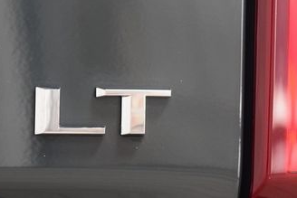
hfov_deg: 10.0
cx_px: 103
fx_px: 1692
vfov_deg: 6.7
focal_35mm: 205
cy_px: 104
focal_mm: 70
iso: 1600
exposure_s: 1/30
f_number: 4.5
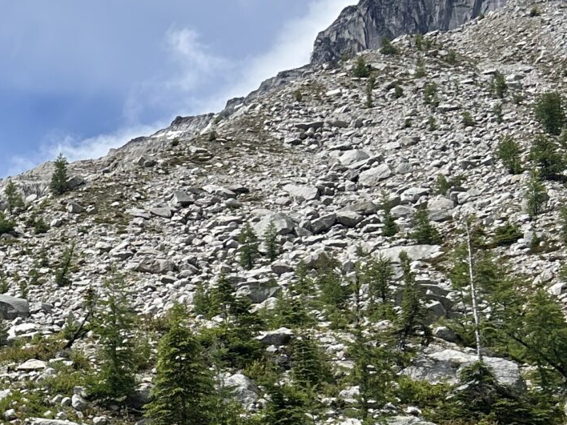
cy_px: 432
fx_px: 1540
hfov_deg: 18.8
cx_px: -239
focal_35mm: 94
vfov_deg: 15.4
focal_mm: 5.7
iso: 50
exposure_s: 1/4274
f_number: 1.5
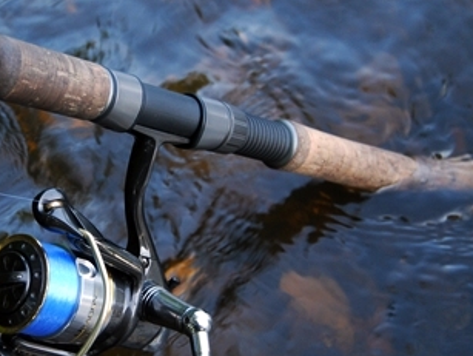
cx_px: 108
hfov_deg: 21.1
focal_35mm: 92
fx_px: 1259
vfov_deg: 16.1
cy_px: 171
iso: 400
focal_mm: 32
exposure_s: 1/50
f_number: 4.5
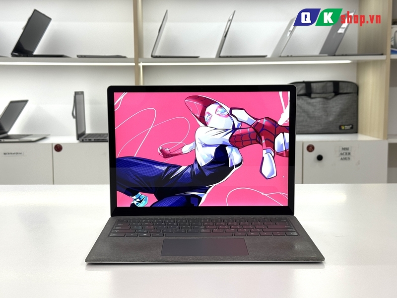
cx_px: 198
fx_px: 550
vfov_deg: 30.3
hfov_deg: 39.7
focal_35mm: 48
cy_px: 149
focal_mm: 6.76
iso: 50
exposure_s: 1/128
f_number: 1.78
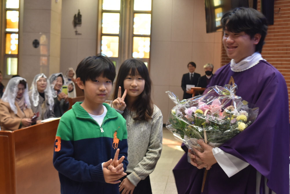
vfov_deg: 23.8
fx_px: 459
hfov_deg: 35.0
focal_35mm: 57
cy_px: 97
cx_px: 145
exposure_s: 1/60
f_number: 4.8
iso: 500
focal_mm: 38
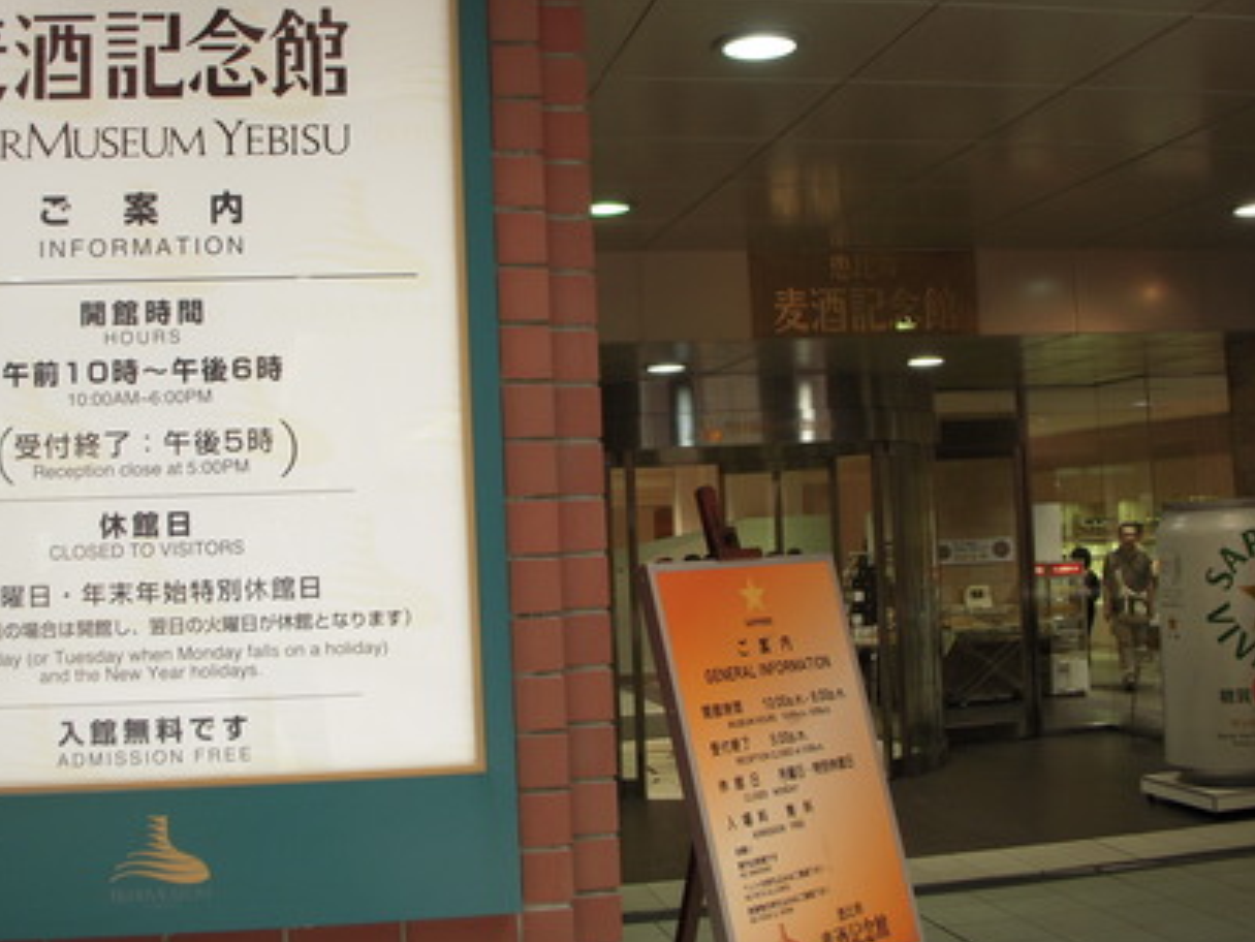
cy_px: 400
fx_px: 1632
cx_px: 573
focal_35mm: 45
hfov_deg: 42.0
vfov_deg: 32.1
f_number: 3.3
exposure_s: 1/20
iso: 100
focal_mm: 6.3
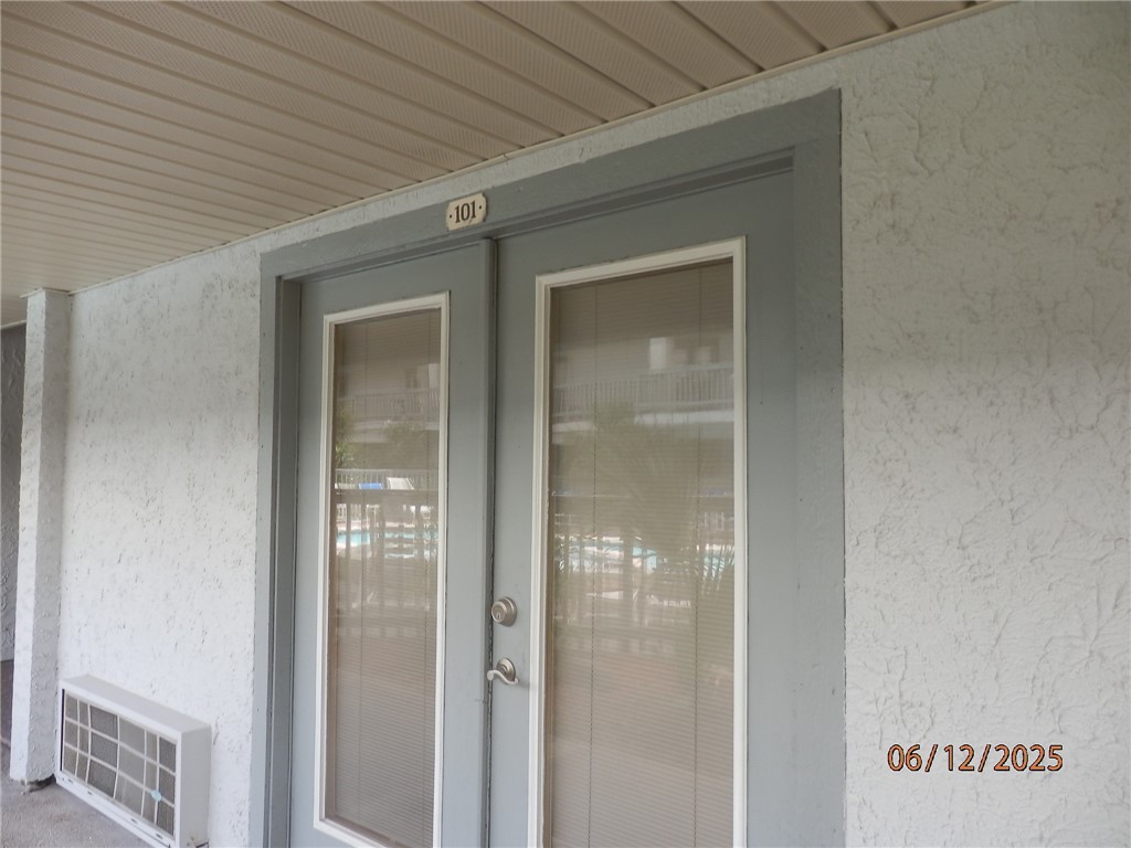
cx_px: 566
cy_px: 424
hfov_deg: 69.4
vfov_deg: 54.9
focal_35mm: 25
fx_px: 817
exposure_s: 1/80
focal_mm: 4.5
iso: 80
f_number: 3
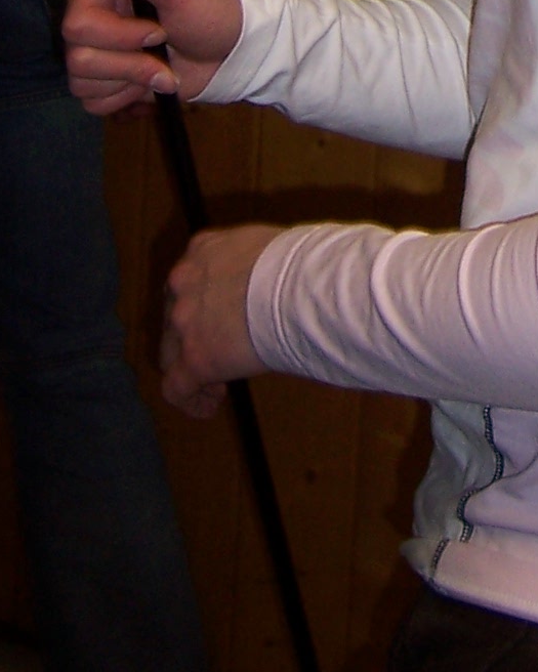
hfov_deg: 10.9
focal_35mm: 138
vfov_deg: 12.6
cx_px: 705
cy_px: -565
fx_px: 2746
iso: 80
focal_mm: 6.2
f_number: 2.8
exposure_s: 1/60
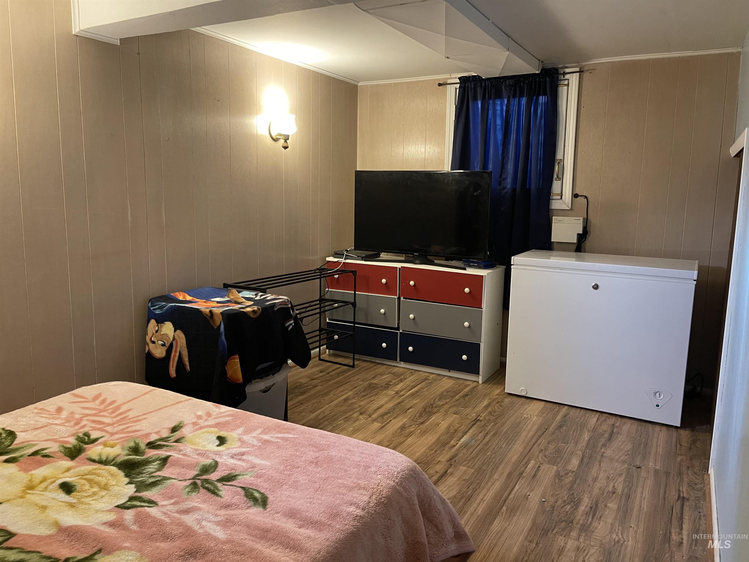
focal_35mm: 25
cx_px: 374
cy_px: 281
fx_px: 541
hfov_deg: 69.4
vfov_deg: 54.9
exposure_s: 1/40
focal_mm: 5.1
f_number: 1.6
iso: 400
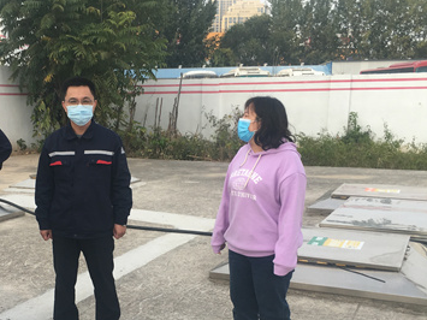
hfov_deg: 38.3
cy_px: 245
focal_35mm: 49
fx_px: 604
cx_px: 127
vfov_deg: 29.1
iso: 25
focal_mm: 4.15
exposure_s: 1/527
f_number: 2.2
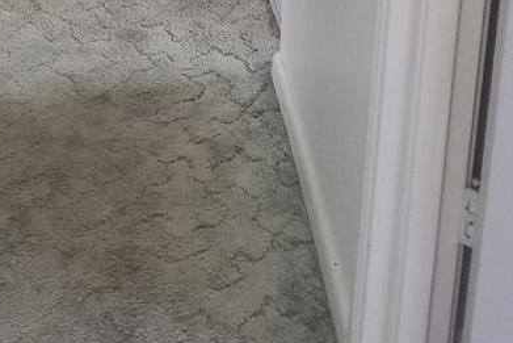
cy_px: -180
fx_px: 1183
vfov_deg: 15.2
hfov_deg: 24.0
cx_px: 87
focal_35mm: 83
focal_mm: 4.25
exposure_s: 1/30
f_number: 1.7
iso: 160
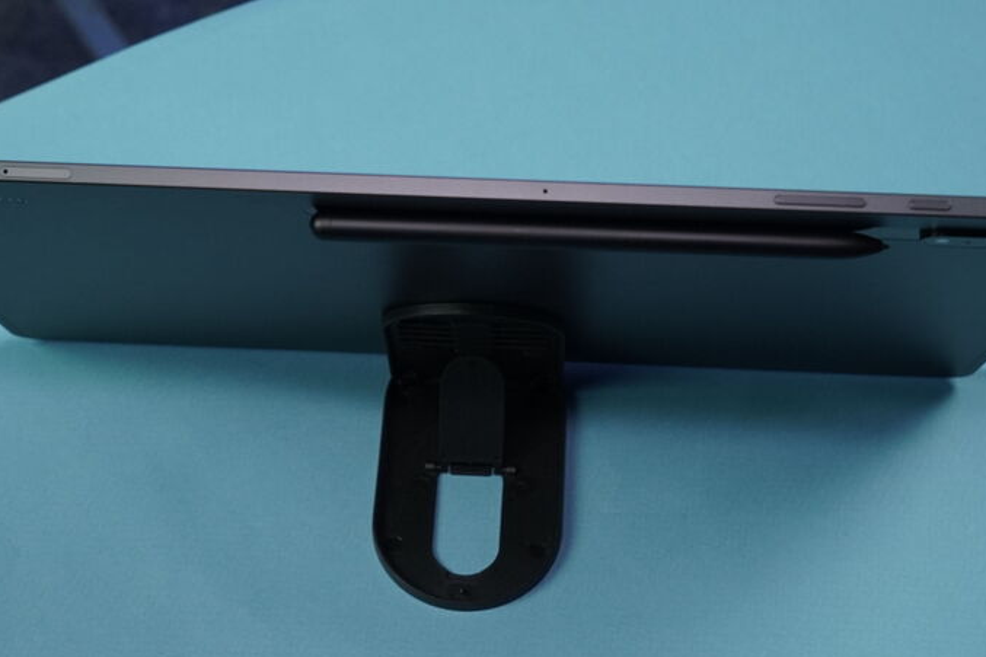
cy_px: 315
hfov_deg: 32.9
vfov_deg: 22.2
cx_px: 484
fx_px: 1670
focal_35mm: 61
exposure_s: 1/160
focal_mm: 43
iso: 2000
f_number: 7.1
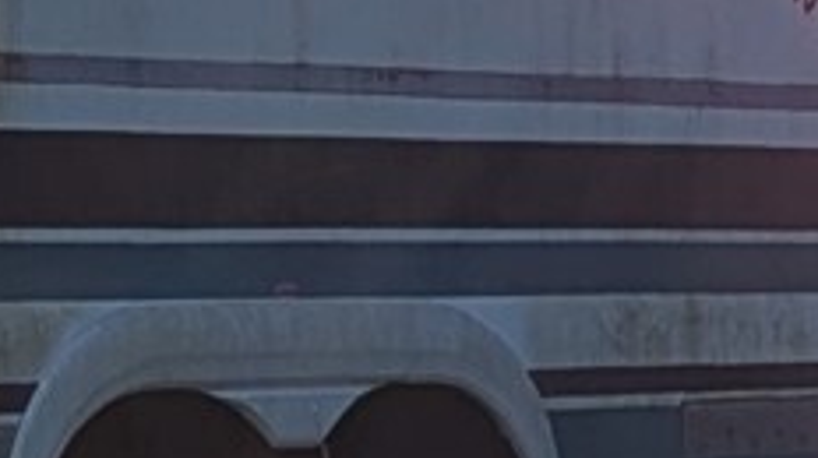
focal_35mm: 188
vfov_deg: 6.4
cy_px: -62
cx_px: 876
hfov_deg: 11.3
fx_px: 4074
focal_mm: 5.43
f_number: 1.89
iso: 52
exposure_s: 1/8850
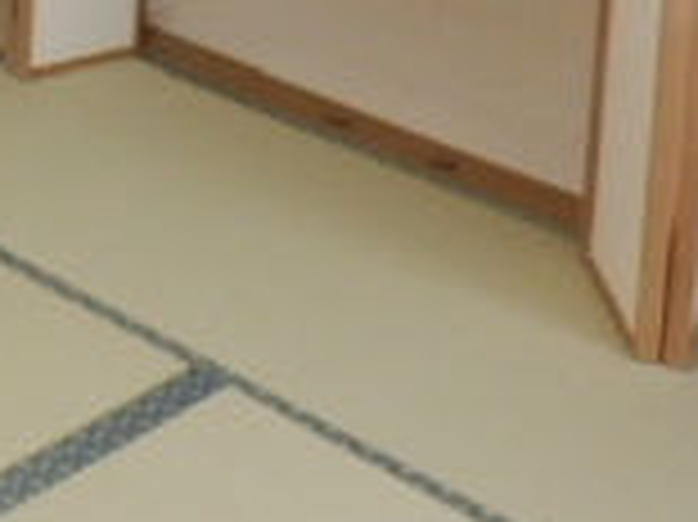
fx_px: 1995
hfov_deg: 17.4
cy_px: -468
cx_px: -414
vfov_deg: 13.2
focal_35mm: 99
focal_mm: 4.2
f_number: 3
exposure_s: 1/30
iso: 400
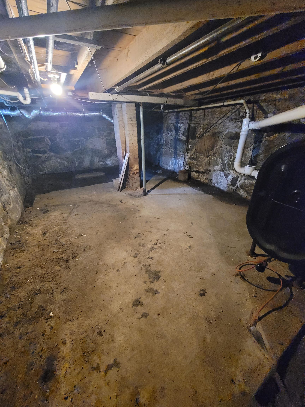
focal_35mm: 13
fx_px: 153
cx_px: 152
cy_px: 204
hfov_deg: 89.9
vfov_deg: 106.2
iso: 1250
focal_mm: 2.2
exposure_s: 1/24
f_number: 2.2
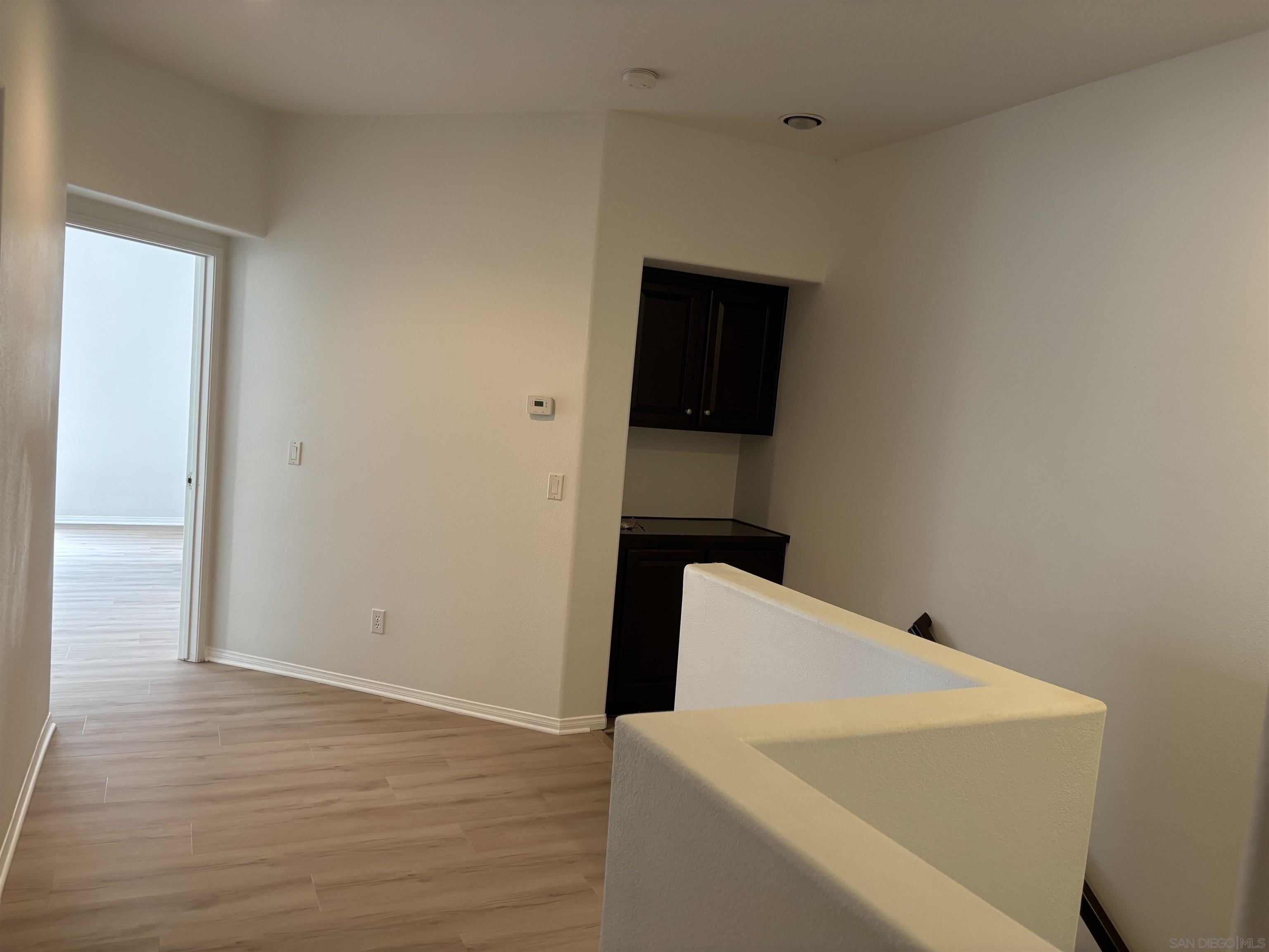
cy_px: 476
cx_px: 634
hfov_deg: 67.3
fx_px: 953
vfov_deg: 53.1
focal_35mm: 26
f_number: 1.6
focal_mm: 5.96
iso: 125
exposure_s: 1/60
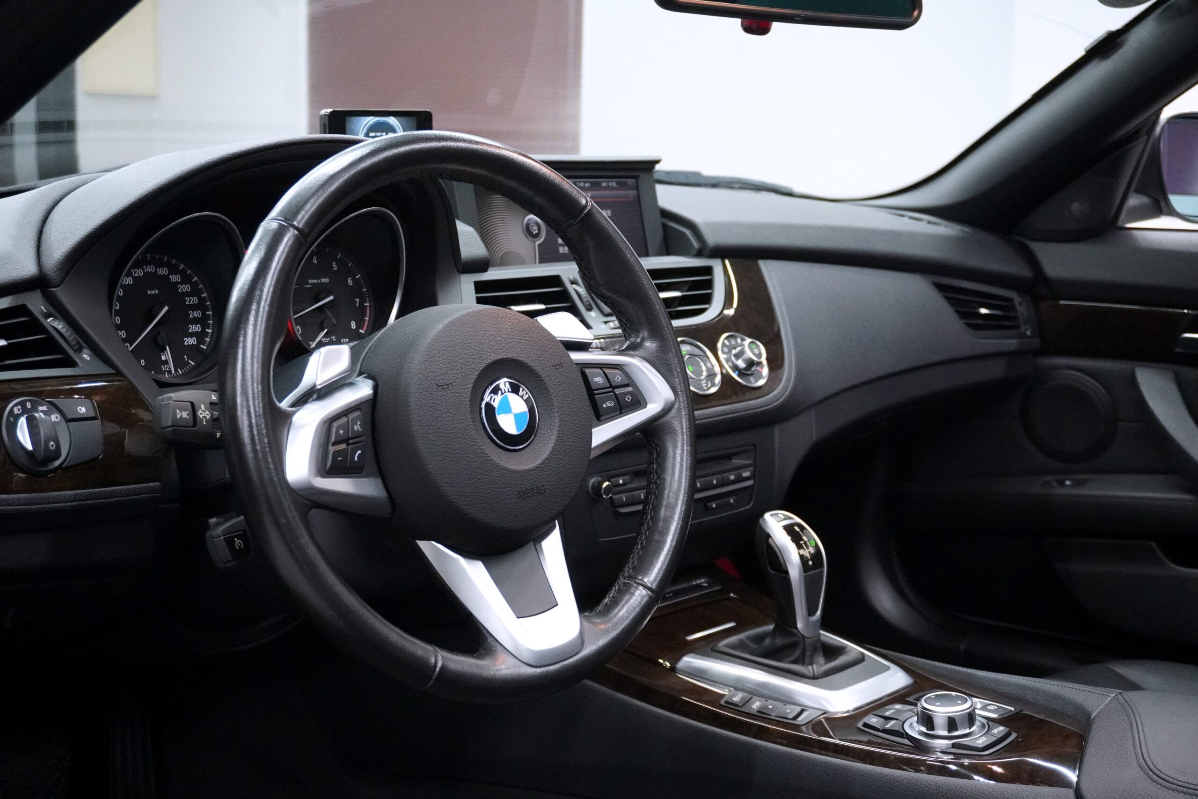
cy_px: 400
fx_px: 1547
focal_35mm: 46
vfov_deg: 28.9
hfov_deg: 42.3
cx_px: 599
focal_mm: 31
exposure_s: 1/160
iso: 5000
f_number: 5
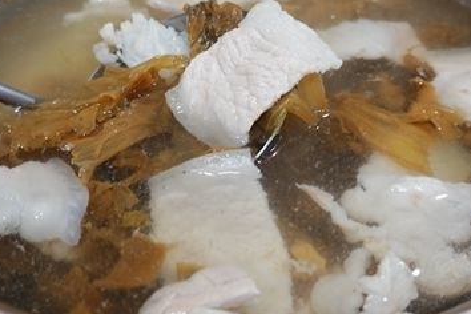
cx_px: 221
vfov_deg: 30.5
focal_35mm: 44
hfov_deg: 44.5
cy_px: 136
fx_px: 576
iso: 200
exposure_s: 1/30
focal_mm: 9
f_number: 2.8
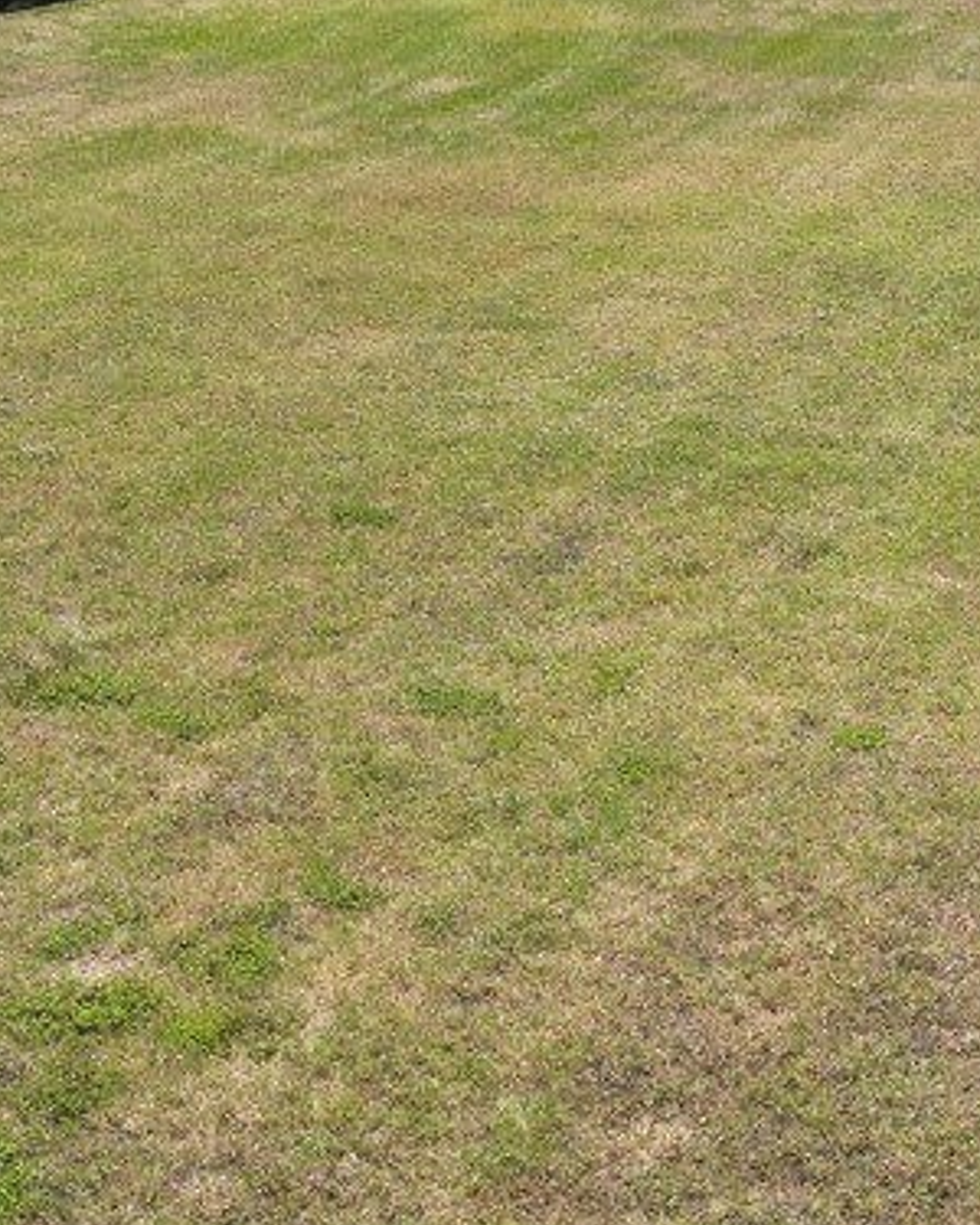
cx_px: 977
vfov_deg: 29.5
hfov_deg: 22.9
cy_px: 702
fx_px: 2320
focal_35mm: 64
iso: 110
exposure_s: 1/2000
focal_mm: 6.72
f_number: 1.7
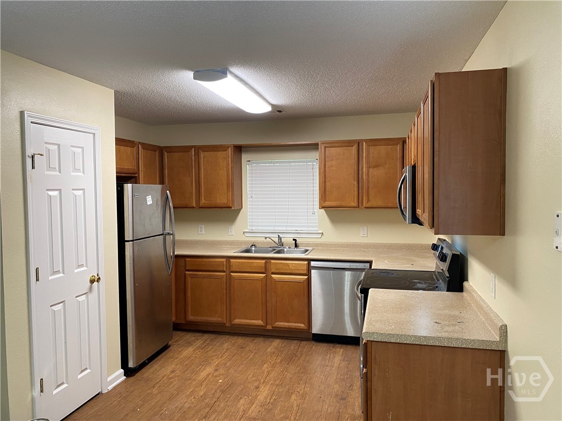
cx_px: 281
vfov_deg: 53.1
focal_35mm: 26
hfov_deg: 67.3
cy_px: 210
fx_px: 422
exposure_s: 1/60
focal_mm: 4.25
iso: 100
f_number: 1.8
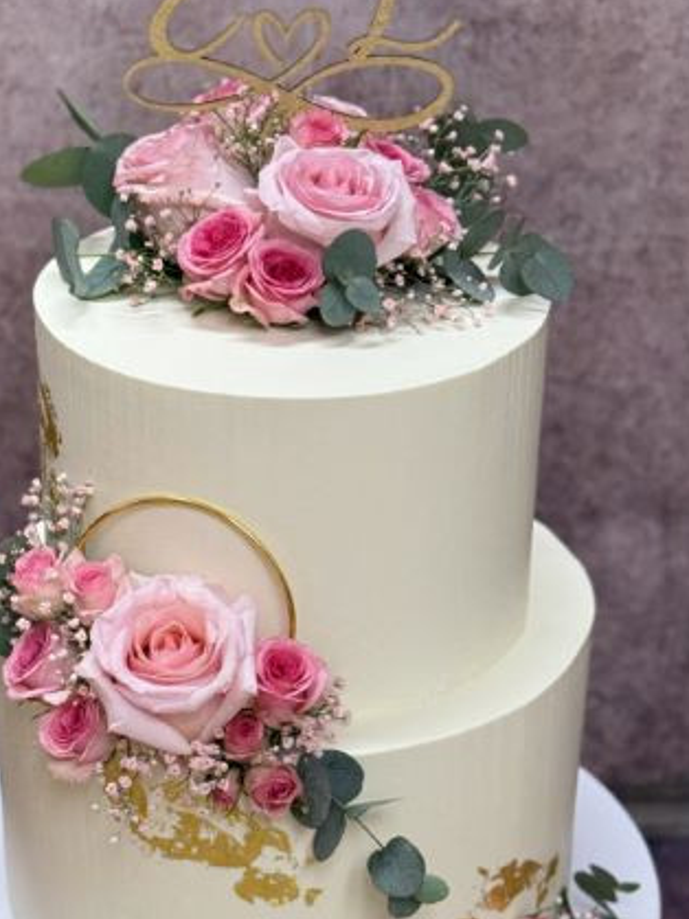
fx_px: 2337
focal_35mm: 88
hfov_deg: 16.8
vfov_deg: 22.2
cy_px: 551
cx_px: 296
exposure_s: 1/50
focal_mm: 6.76
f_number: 1.78
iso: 64
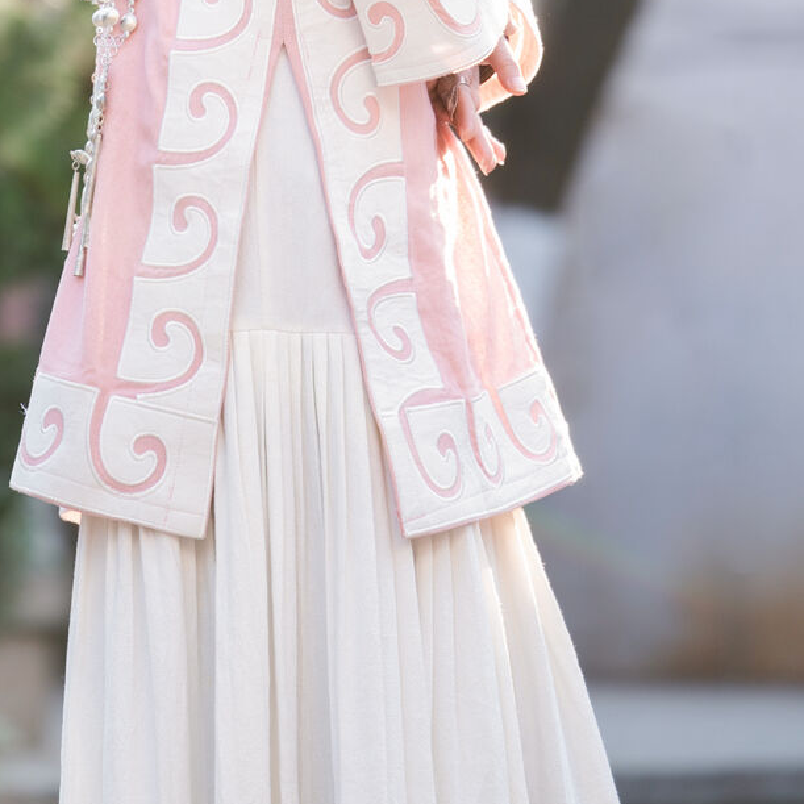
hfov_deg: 5.9
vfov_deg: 5.9
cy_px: -129
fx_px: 7831
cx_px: 103
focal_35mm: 298
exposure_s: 1/125
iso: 250
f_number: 2.8
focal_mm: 119
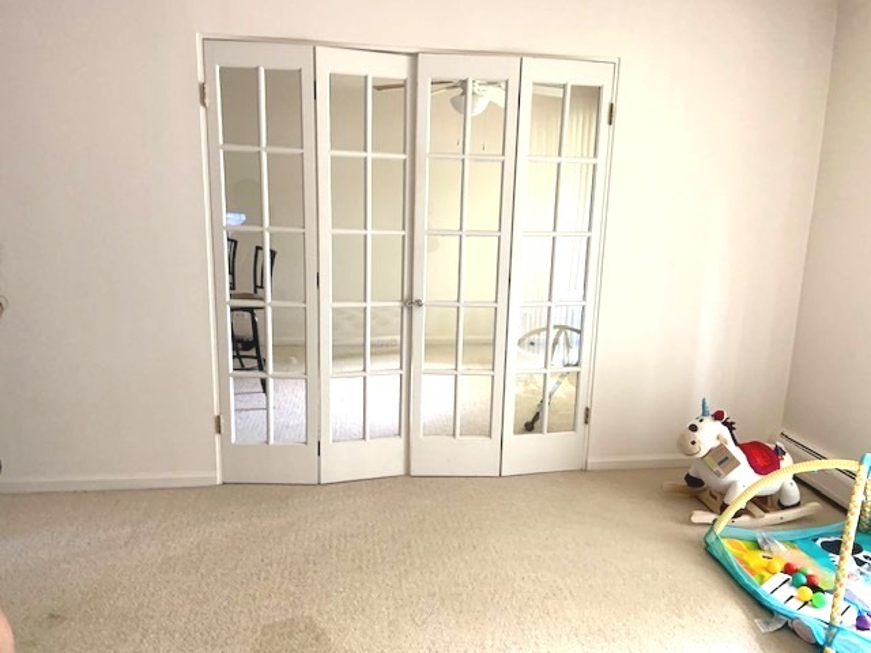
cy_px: 326
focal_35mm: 26
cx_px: 436
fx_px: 654
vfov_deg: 53.1
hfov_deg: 67.3
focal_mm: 4.25
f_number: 1.8
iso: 250
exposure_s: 1/60
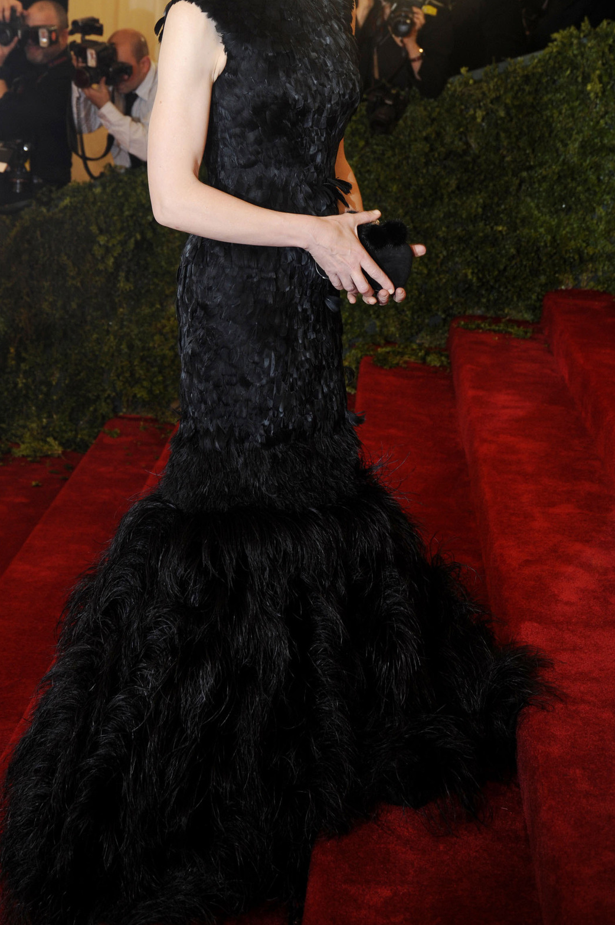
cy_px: 347
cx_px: 240
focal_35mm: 68
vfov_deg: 29.6
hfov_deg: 20.0
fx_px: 1745
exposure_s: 1/50
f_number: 6.3
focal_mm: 52
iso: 640
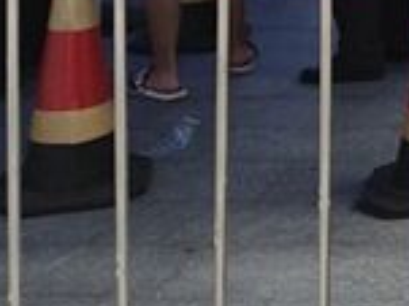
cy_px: -362
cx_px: 856
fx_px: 1606
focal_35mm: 136
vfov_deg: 9.9
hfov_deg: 12.5
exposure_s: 1/50
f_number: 1.75
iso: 71
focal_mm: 5.96
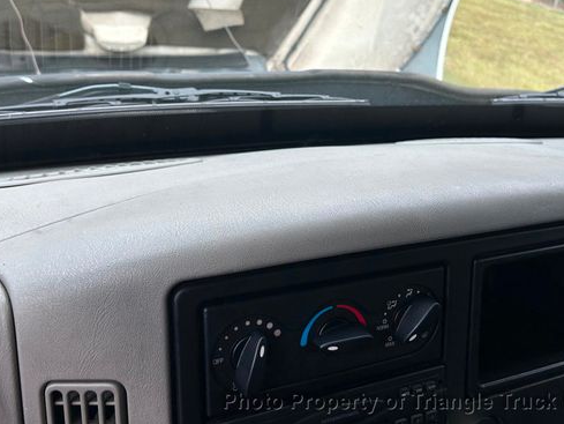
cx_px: 300
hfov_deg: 53.9
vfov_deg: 41.4
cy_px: 148
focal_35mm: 34
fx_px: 554
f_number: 1.5
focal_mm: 5.7
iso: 50
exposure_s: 1/808
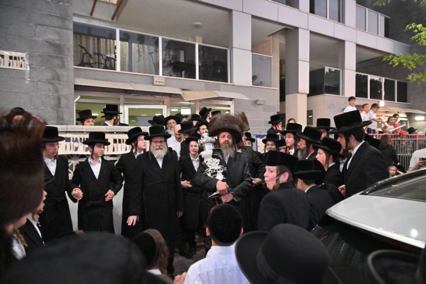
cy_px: 142
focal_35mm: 24
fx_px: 284
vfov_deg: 53.1
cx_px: 213
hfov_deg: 73.7
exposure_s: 1/160
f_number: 4
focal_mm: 24
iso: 2000
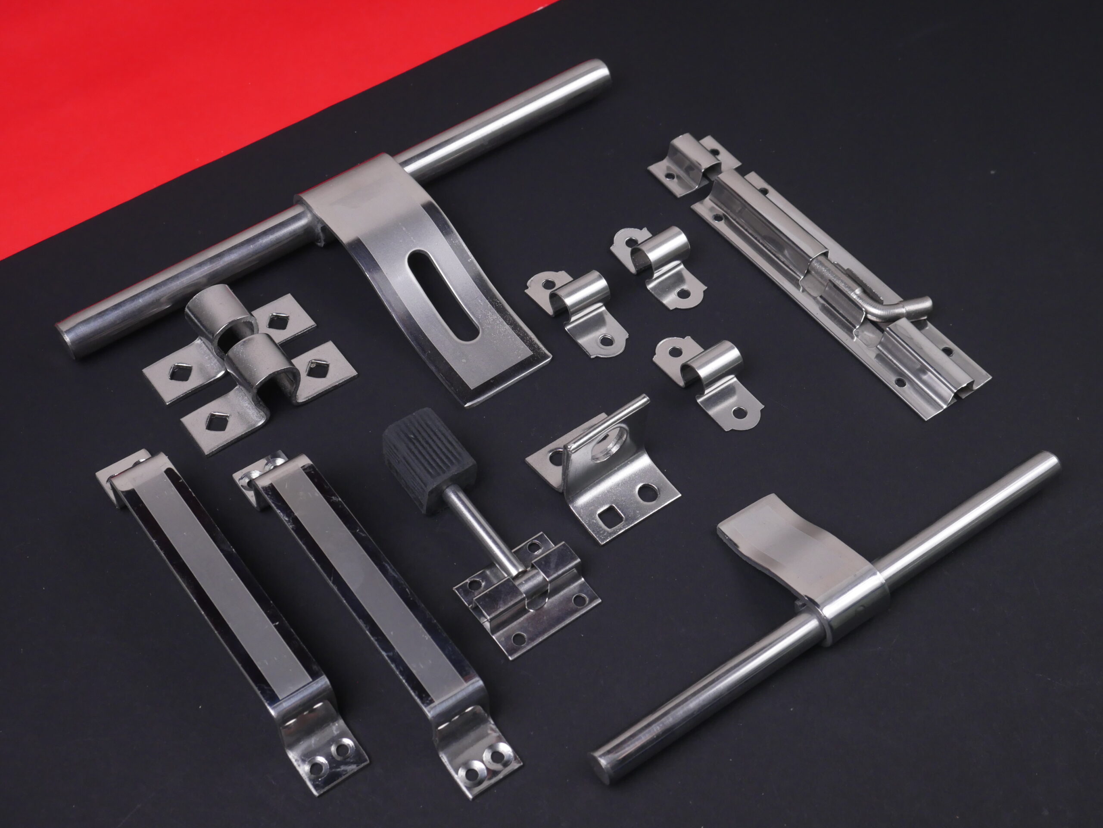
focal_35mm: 50
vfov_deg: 29.1
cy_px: 414
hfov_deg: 38.2
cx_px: 552
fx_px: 1594
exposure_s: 1/30
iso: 800
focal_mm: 25
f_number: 7.1
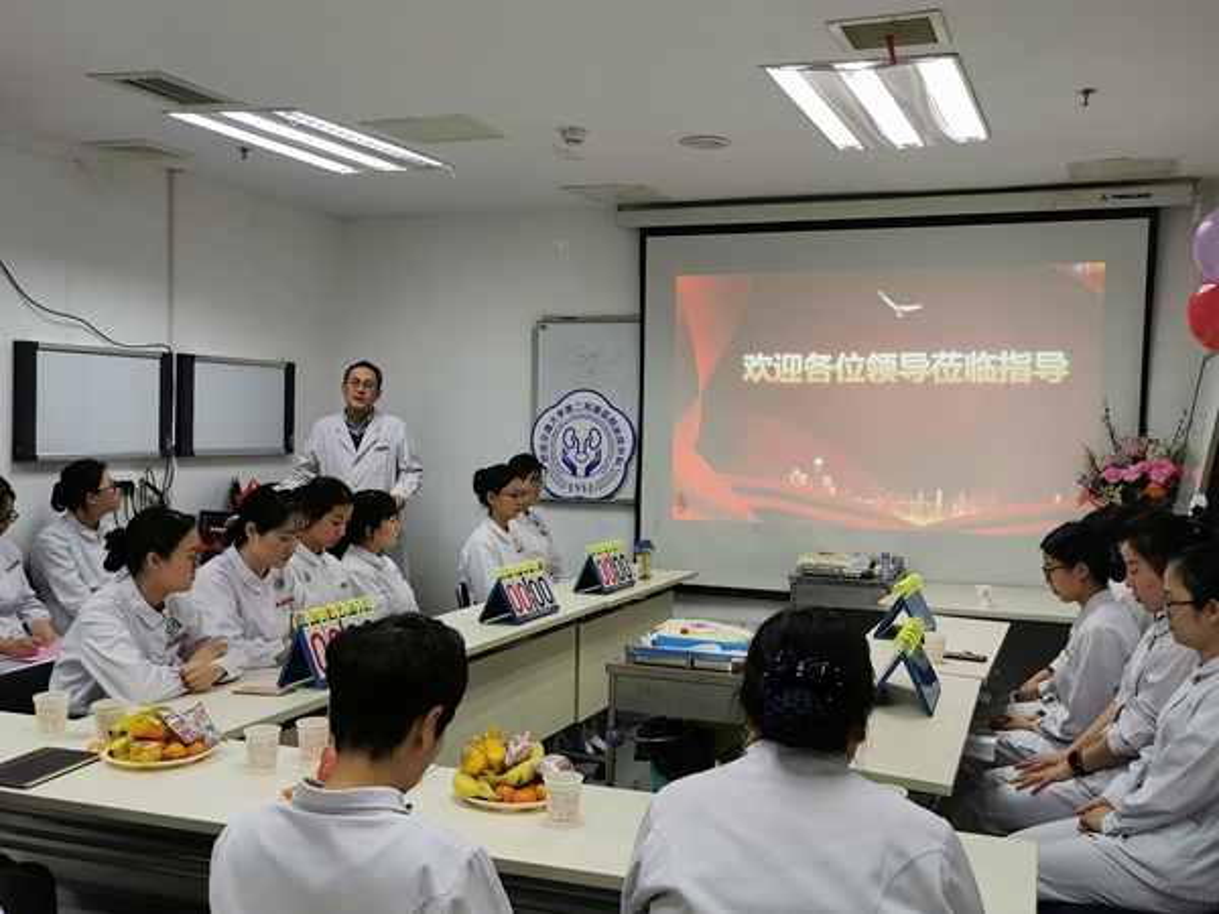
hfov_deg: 51.4
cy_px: 457
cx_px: 610
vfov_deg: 39.7
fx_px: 1268
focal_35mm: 36
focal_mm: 5.58
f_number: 1.8
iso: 80
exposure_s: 1/69
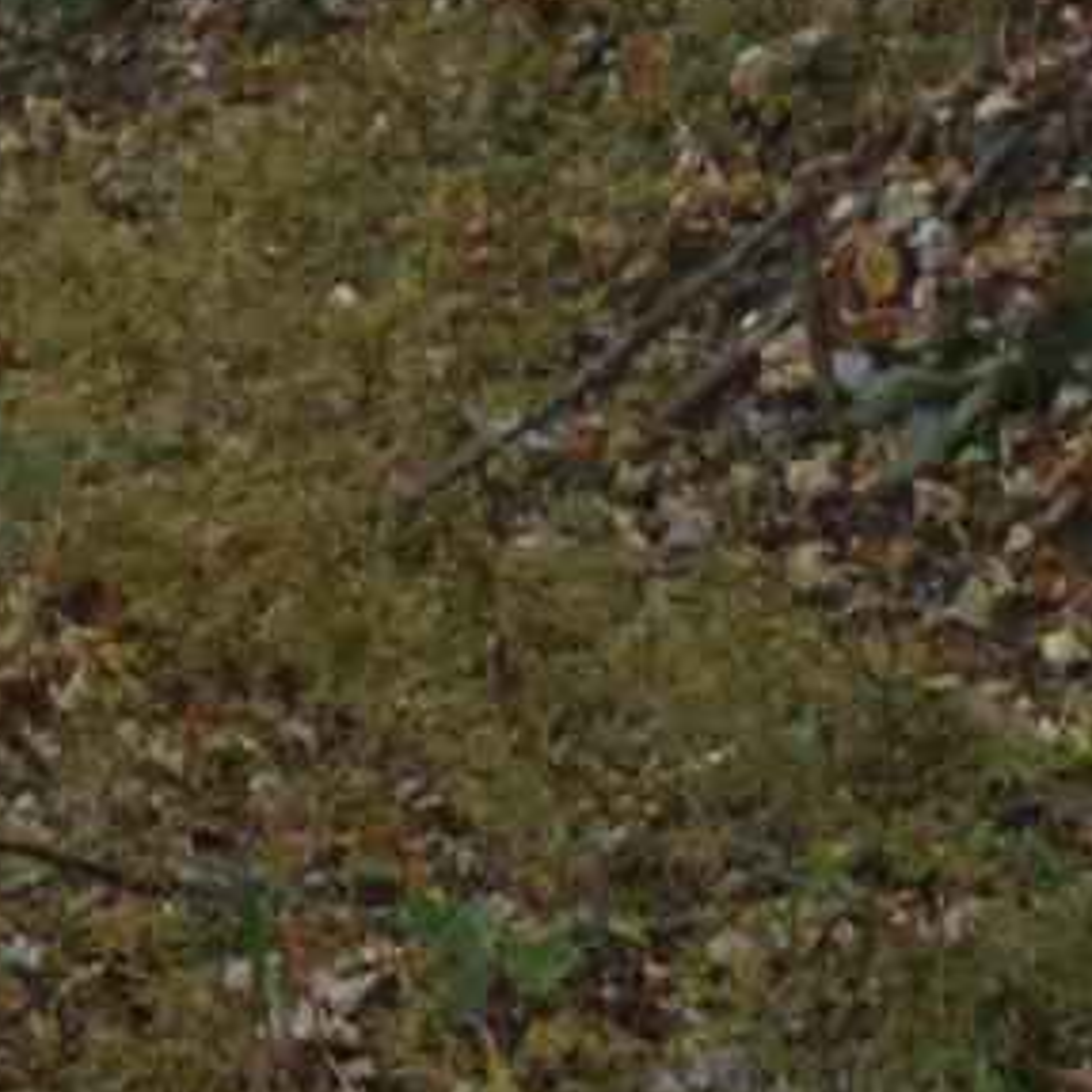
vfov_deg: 9.7
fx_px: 5853
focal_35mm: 164
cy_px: -1326
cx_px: -304
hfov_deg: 10.4
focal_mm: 18
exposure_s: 1/80
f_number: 4
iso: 250
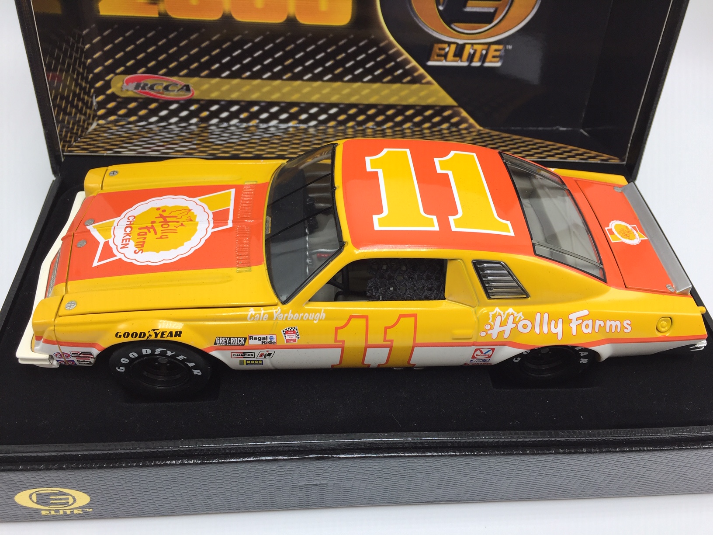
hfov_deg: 61.7
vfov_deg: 48.2
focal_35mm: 29
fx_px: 597
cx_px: 356
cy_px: 268
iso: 32
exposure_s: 1/194
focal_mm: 4.15
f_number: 2.2
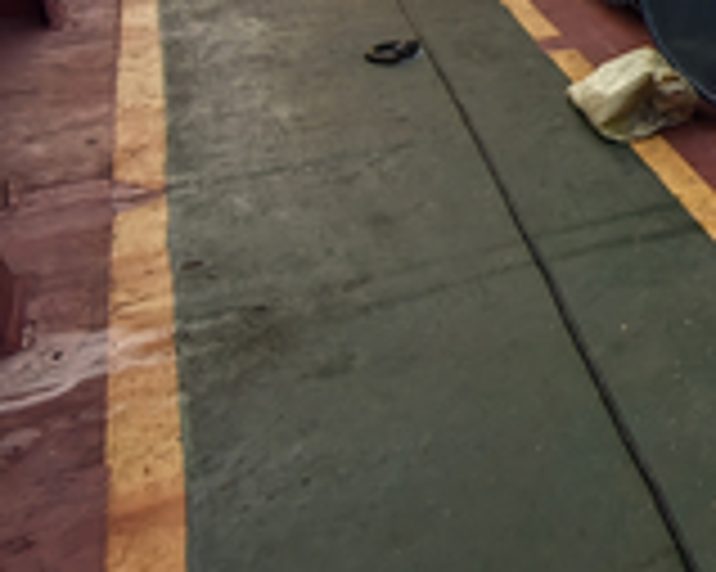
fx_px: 1017
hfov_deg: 24.0
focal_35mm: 48
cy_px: -329
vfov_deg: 23.6
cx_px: 1211
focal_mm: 1.95
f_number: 2.2
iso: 50
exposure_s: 1/417
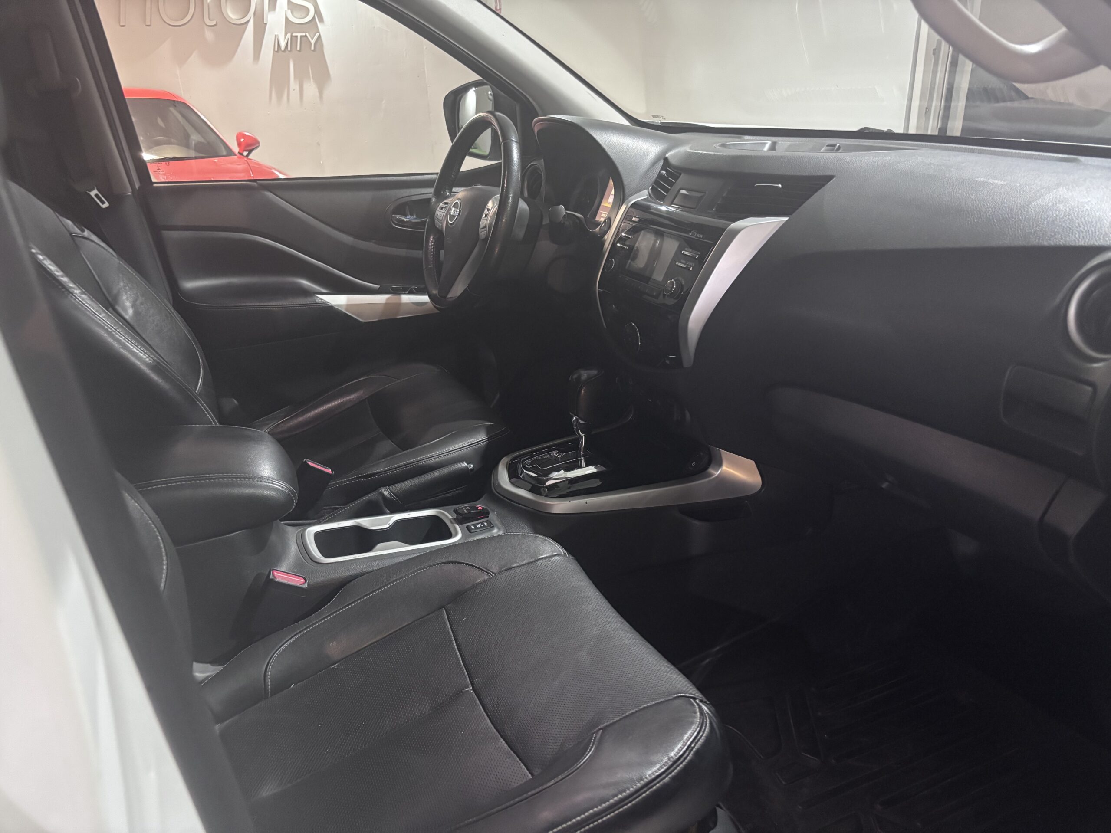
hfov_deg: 67.3
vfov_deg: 53.1
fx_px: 834
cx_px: 556
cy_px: 416
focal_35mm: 26
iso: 640
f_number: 1.6
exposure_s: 1/30
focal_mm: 5.96
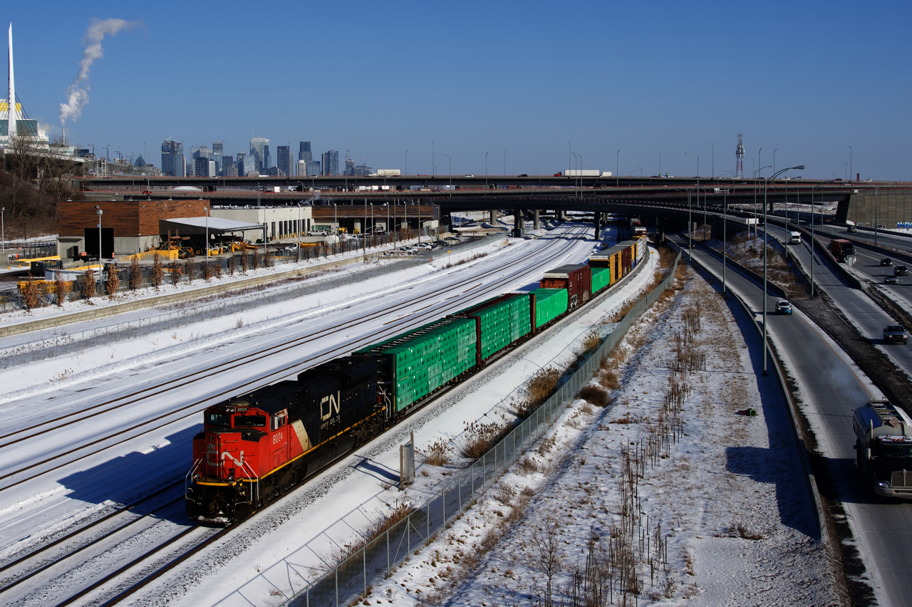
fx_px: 1089
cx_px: 456
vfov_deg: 31.2
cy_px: 304
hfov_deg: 45.5
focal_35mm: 43
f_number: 8
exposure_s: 1/800
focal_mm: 43
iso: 250
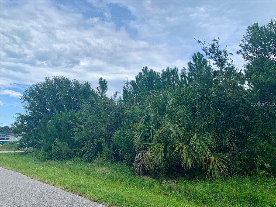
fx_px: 207
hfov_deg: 67.3
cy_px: 104
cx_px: 138
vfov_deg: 53.1
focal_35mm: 26
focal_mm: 4.25
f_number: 1.8
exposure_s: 1/1387
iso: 25
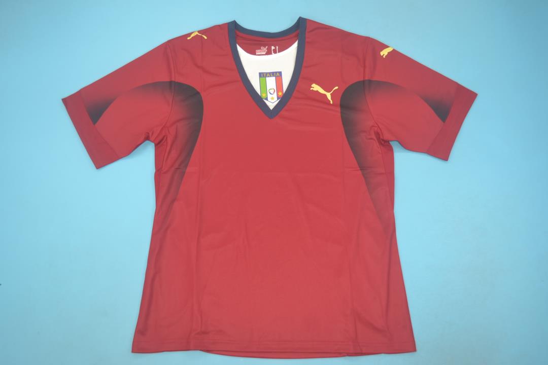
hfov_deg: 61.9
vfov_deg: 43.6
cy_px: 182
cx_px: 274
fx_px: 457
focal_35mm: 30
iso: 200
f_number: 3.8
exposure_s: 1/100
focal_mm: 20
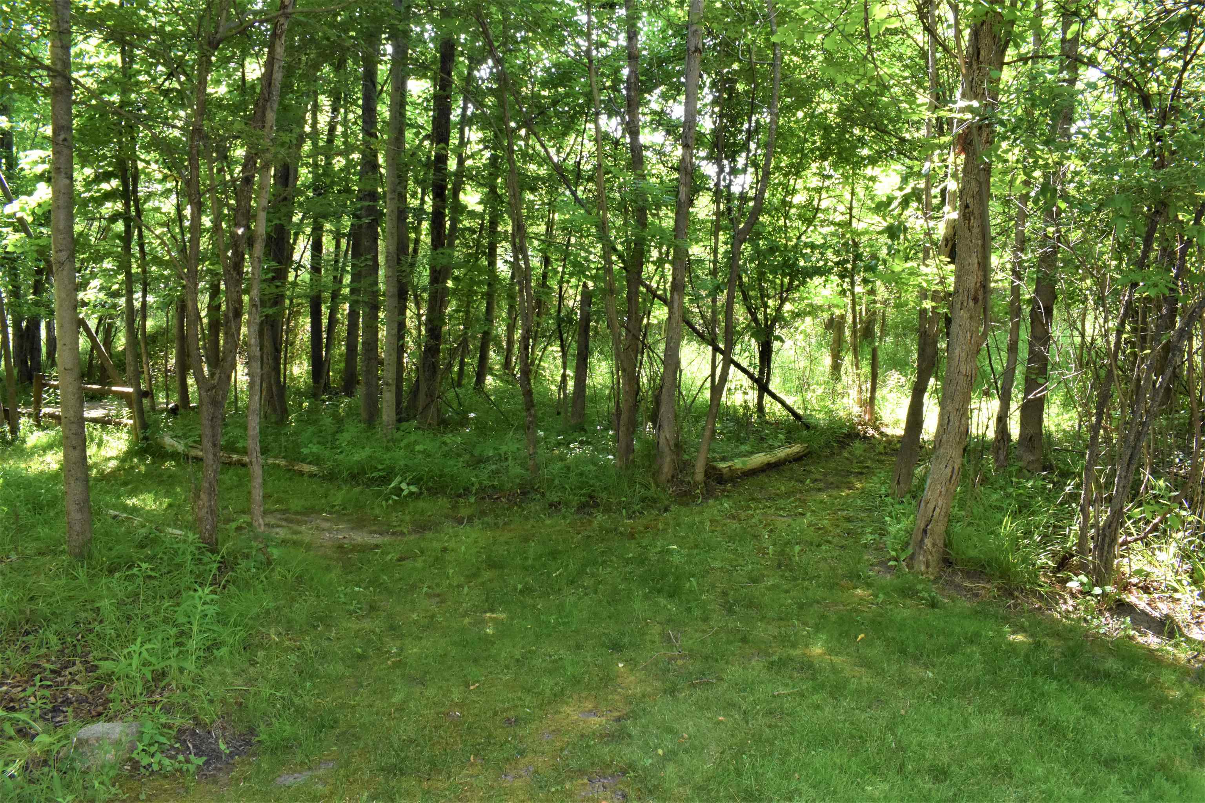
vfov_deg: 47.9
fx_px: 904
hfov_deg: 67.4
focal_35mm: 27
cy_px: 402
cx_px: 602
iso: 2500
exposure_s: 1/60
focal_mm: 18
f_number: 16
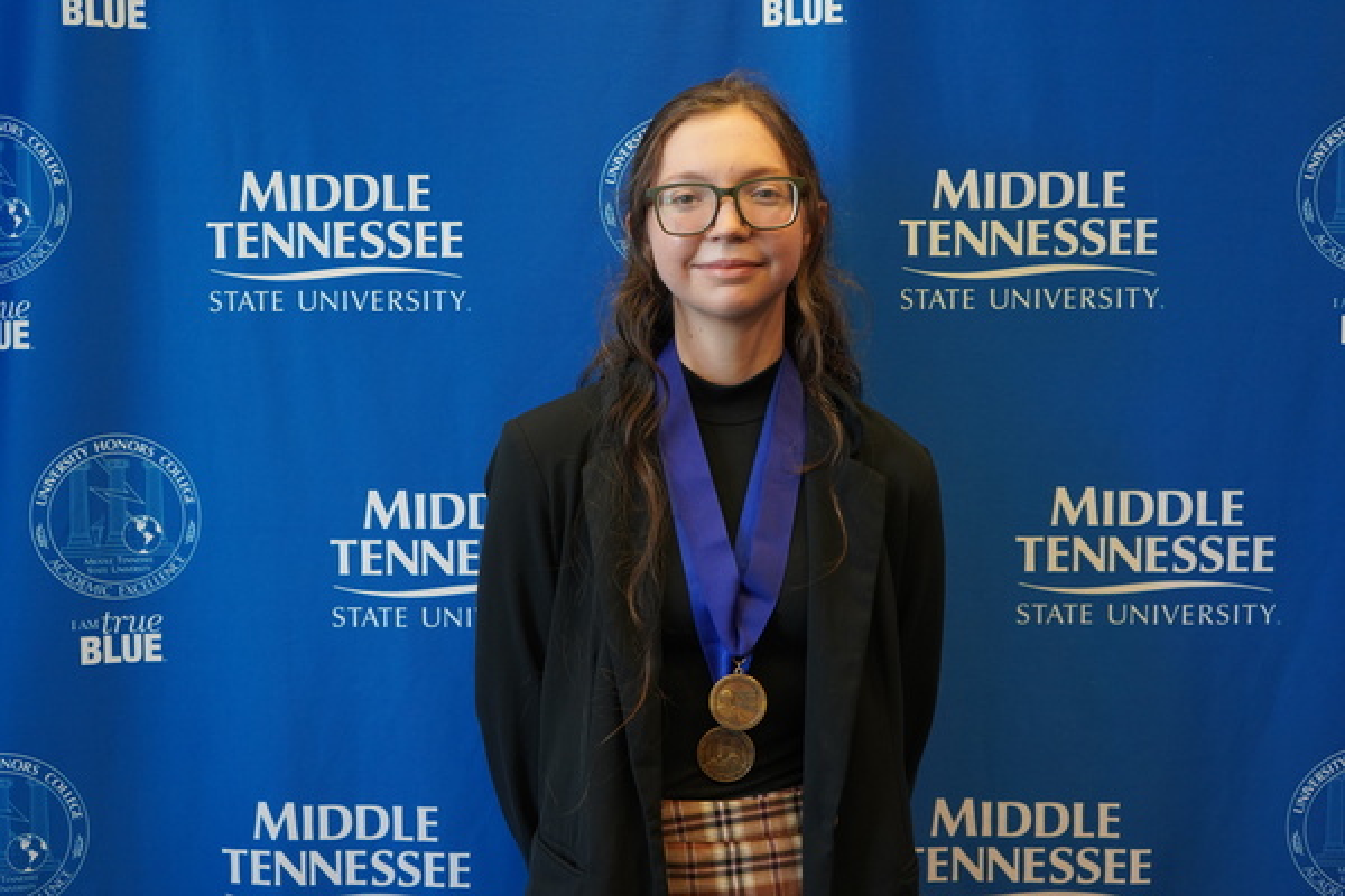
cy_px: 448
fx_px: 1569
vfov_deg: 31.9
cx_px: 672
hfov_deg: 46.4
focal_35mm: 42
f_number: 4.5
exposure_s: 1/160
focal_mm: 42
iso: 1600
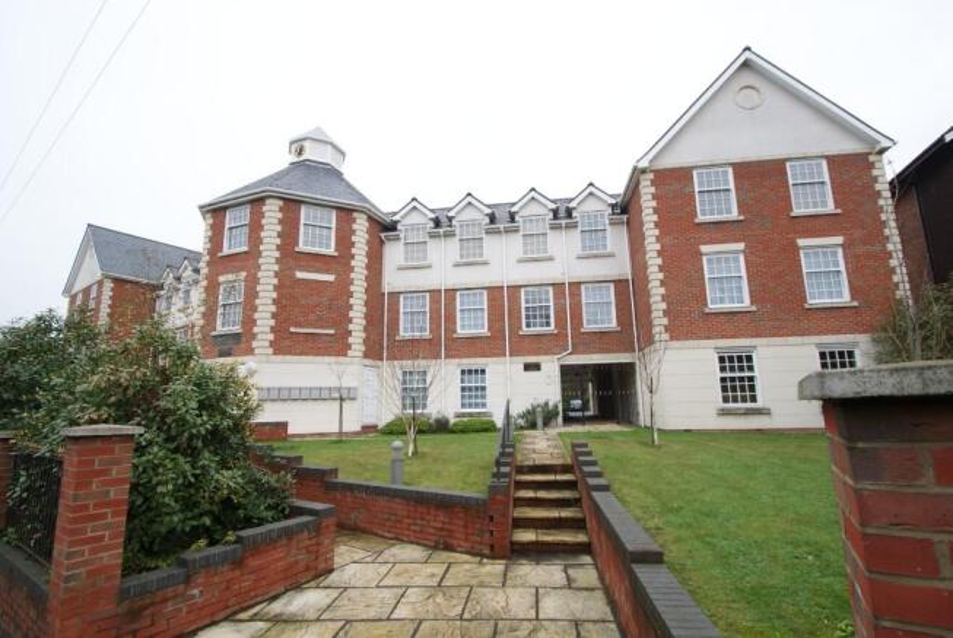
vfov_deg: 77.5
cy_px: 319
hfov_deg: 100.3
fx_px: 398
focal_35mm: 15
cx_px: 476
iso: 100
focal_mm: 10
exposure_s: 1/50
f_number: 6.3
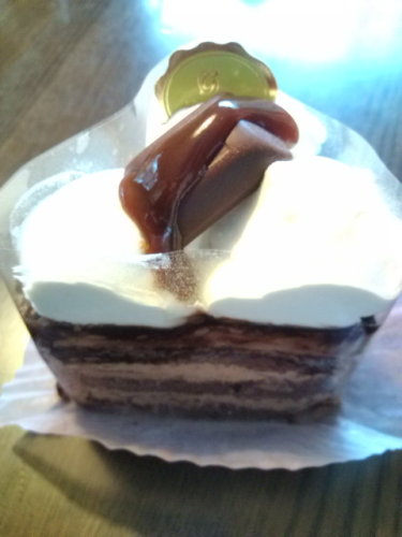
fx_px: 495
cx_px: 201
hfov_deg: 44.2
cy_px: 268
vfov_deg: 56.8
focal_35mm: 32
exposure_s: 1/3.85
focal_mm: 3.3
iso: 150
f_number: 2.8
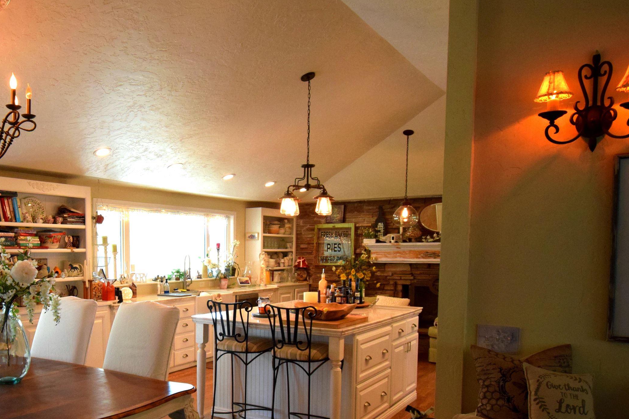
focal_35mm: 31
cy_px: 298
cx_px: 176
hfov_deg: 57.9
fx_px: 542
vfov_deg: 41.4
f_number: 5
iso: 2200
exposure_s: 1/60
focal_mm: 14
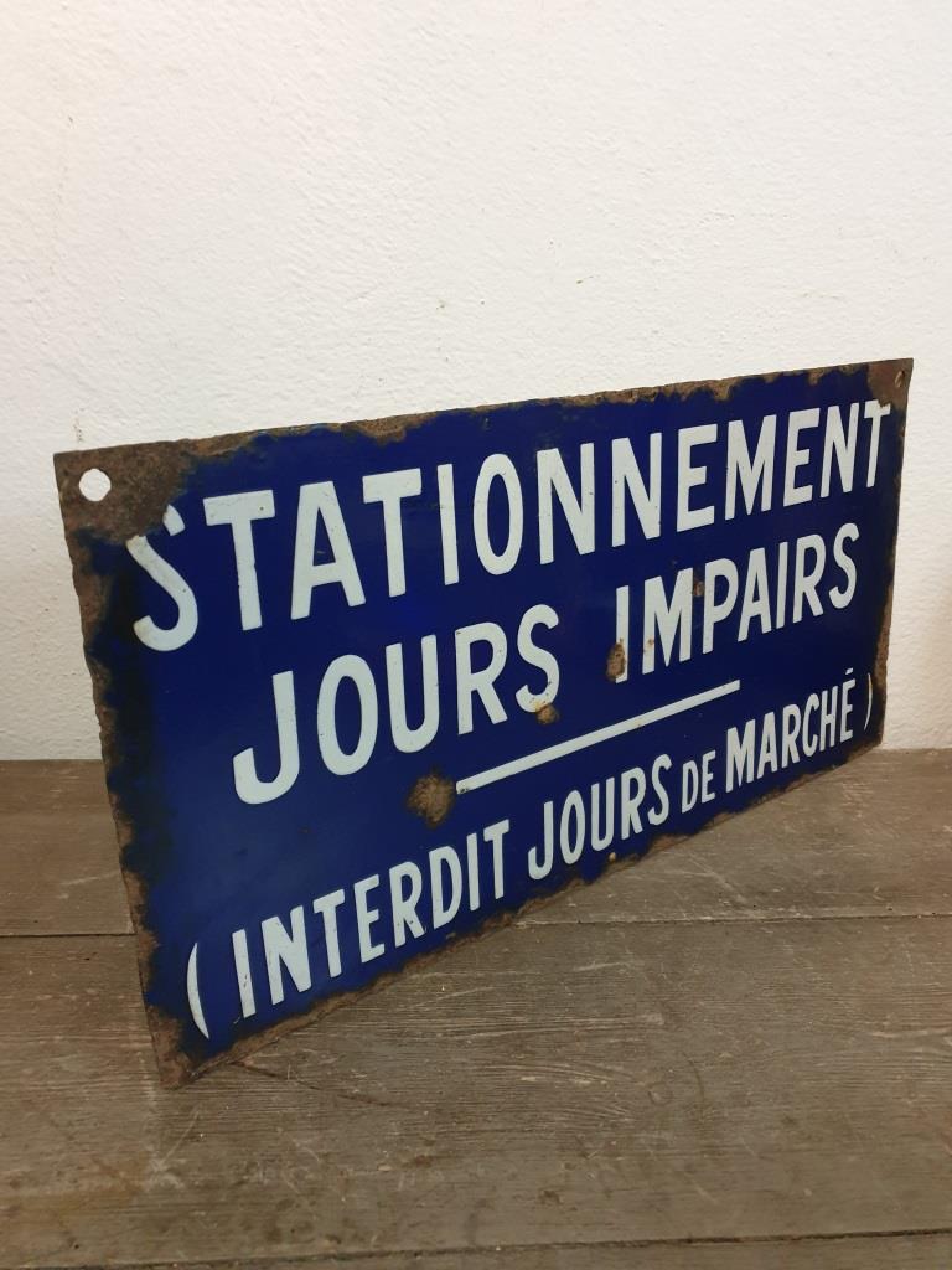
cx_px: 476
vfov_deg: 67.3
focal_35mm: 26
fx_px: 953
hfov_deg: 53.1
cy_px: 635
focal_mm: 4.3
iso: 400
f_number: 1.5
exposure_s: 1/50
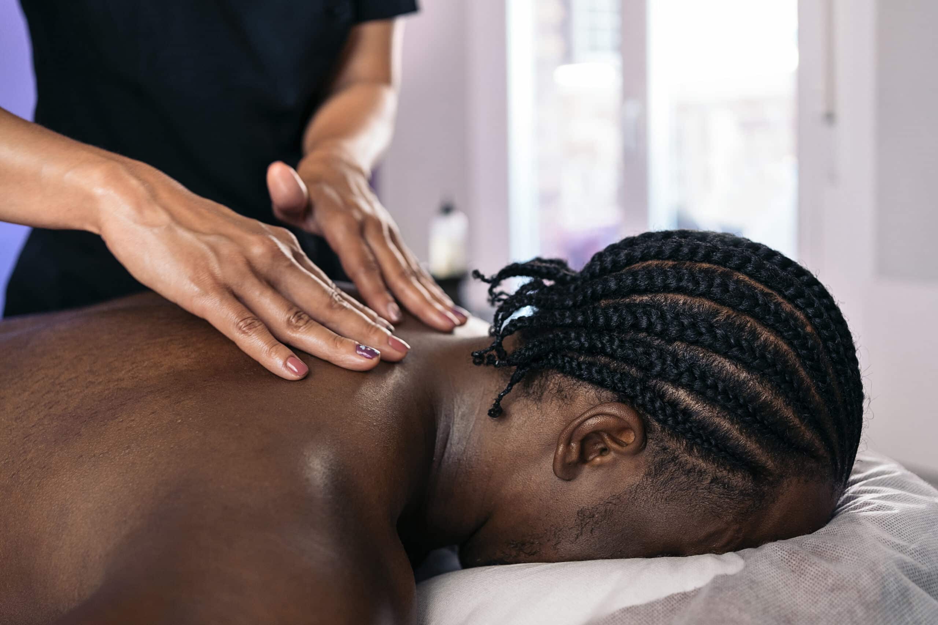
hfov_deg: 54.4
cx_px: 469
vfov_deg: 37.9
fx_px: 912
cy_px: 312
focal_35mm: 35
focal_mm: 35
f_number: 2.8
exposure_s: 1/200
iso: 800
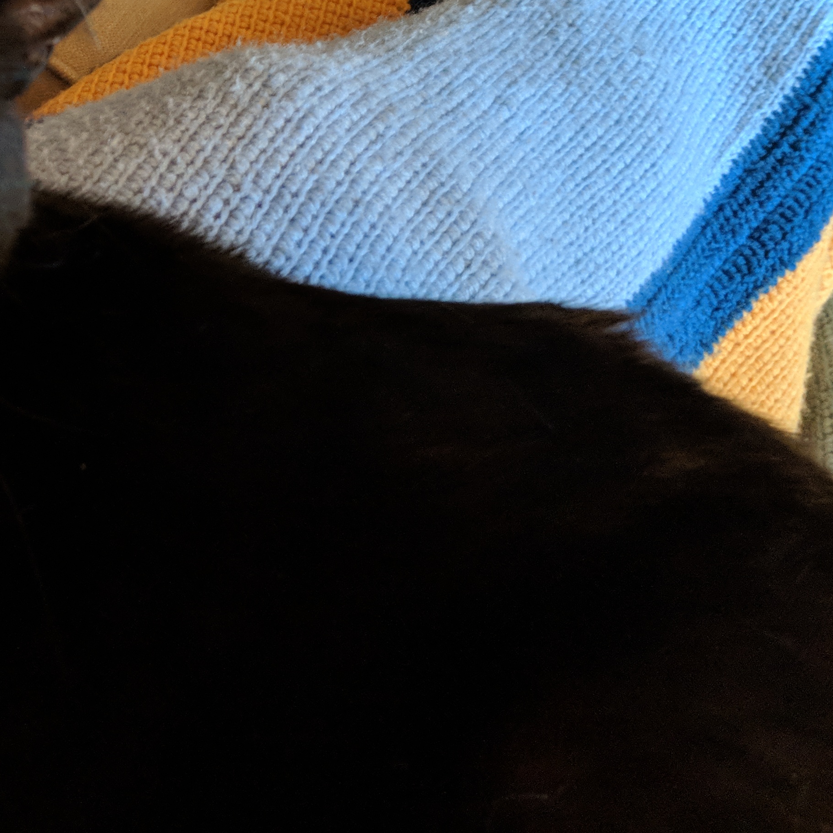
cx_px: 117
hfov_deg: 31.0
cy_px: 220
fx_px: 1443
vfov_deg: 31.7
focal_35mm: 53
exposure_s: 1/30
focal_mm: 4.44
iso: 455
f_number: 1.8
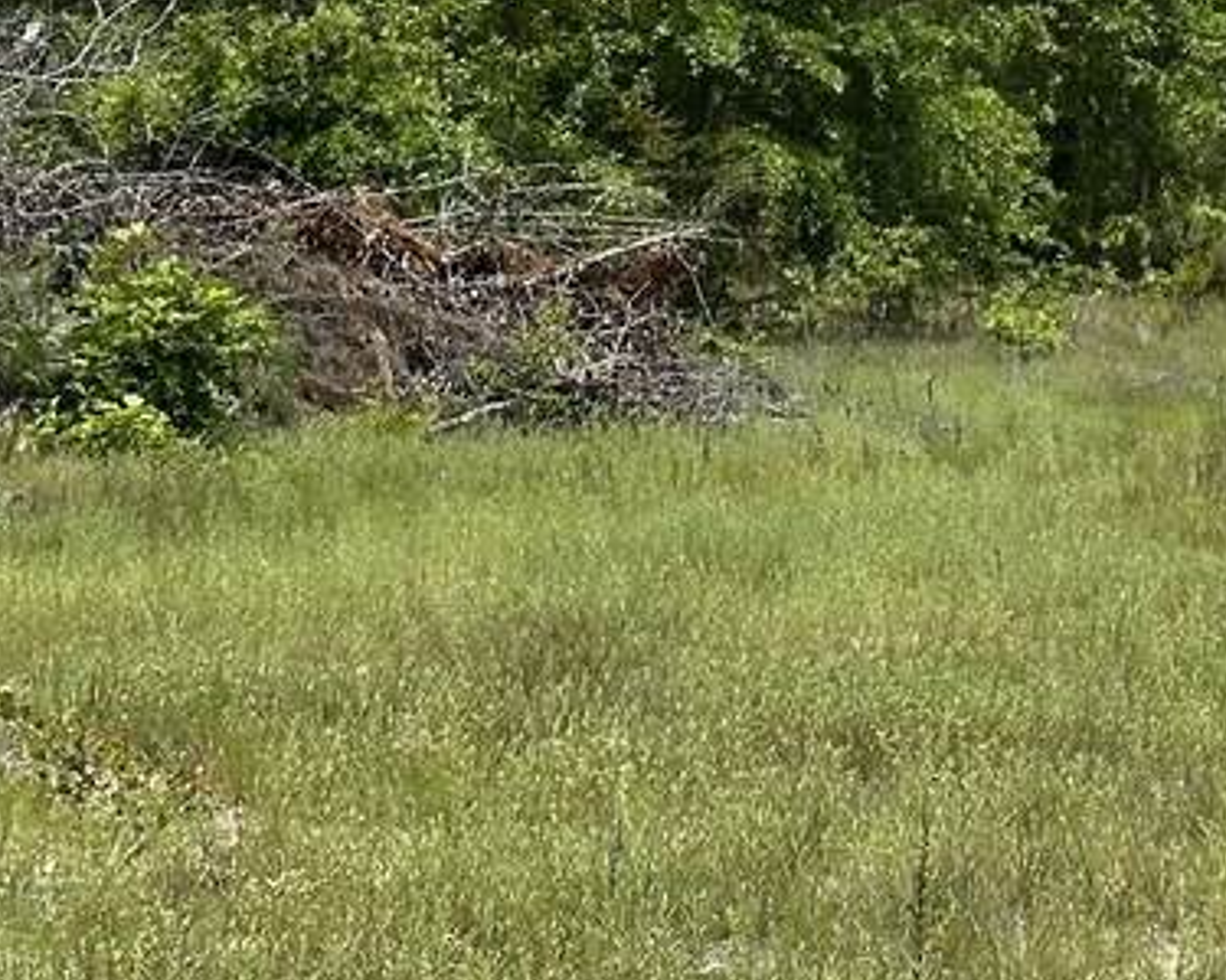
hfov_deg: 11.6
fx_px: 5806
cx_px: 1811
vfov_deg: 9.6
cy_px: 10
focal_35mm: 160
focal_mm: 6.86
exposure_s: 1/5556
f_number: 1.78
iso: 64
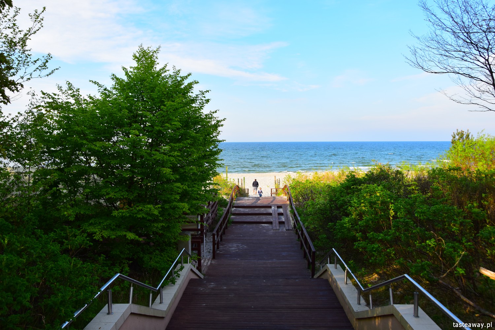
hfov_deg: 57.2
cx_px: 248
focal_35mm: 33
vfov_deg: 40.0
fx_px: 454
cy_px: 165
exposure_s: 1/100
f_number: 7.1
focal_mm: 22
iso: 100
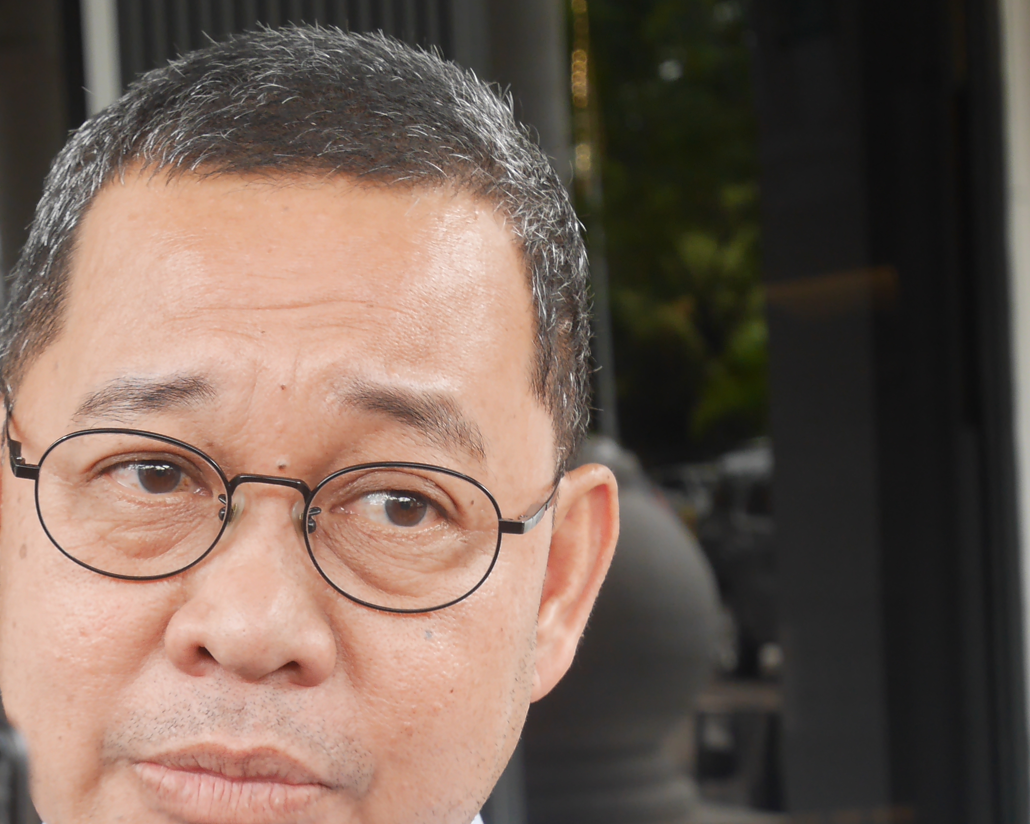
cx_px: 145
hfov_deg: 14.2
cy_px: 783
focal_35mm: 135
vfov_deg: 11.3
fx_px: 4116
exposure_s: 1/80
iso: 400
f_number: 5.6
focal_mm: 32
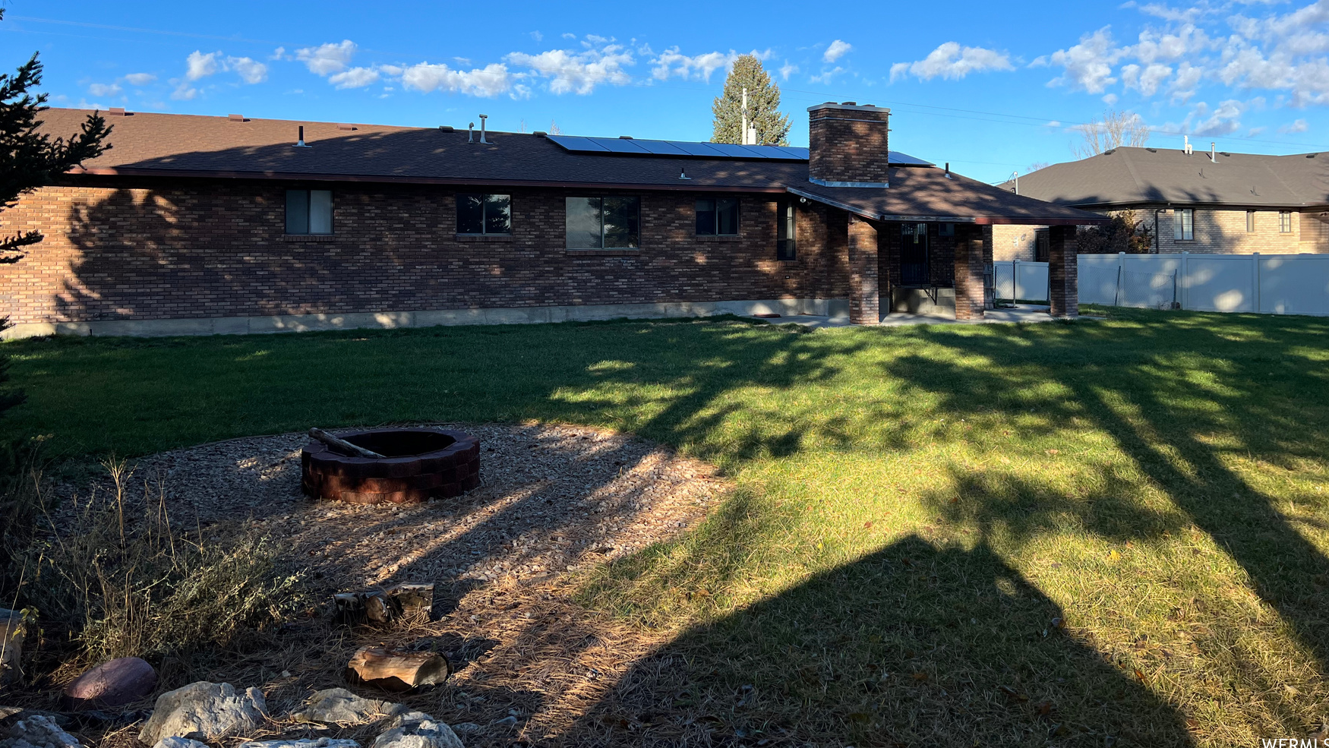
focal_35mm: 29
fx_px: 1022
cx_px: 653
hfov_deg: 66.1
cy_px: 243
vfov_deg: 39.7
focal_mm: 5.7
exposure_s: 1/2299
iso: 50
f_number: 1.5
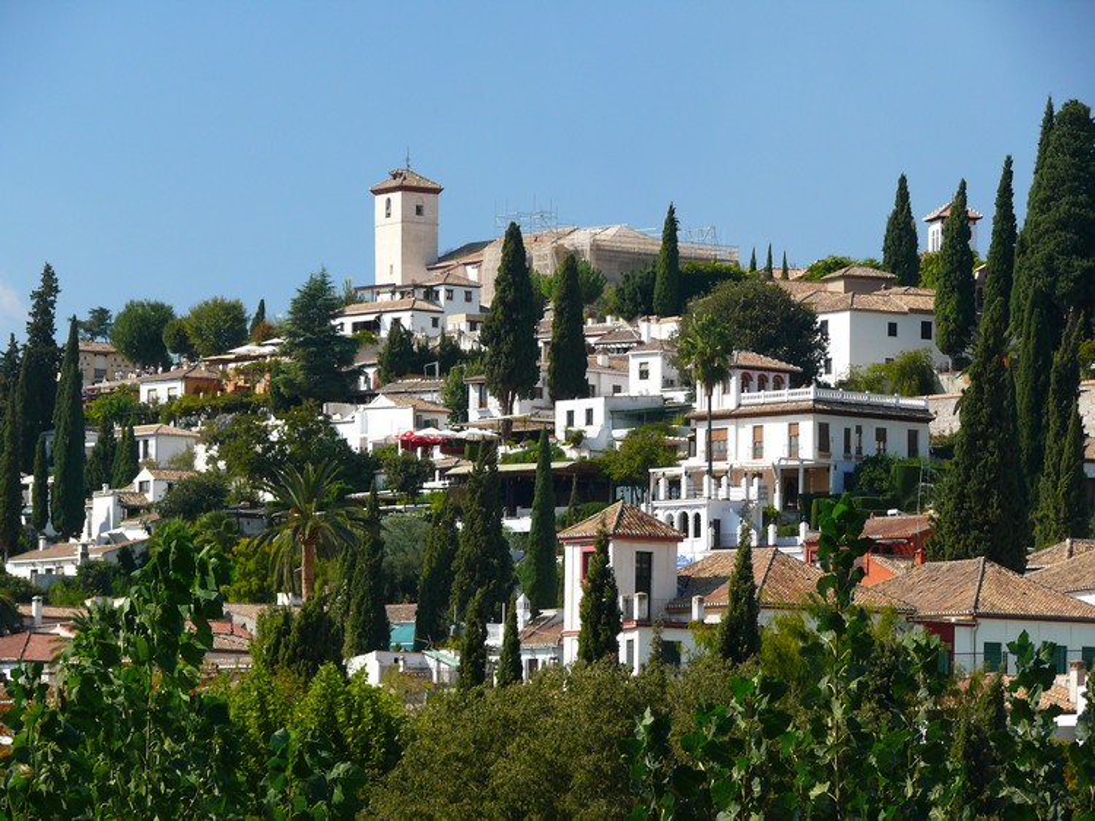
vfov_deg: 8.6
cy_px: 410
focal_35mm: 172
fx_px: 5439
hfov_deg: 11.5
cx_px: 548
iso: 100
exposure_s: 1/200
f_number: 4.5
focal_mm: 36.3
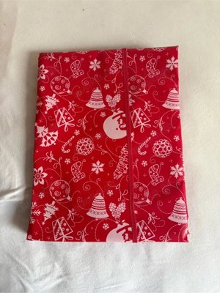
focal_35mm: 26
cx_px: 110
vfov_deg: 67.3
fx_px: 220
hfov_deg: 53.1
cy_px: 146
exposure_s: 1/60
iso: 320
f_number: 1.6
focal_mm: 5.96
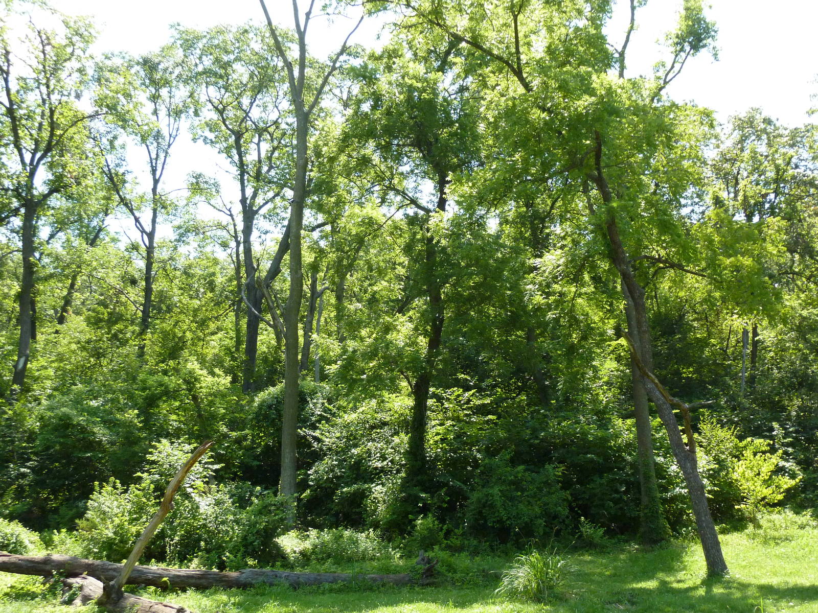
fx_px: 874
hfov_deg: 50.1
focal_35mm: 37
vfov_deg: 38.7
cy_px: 306
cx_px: 409
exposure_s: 1/500
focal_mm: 6.1
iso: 250
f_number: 3.6
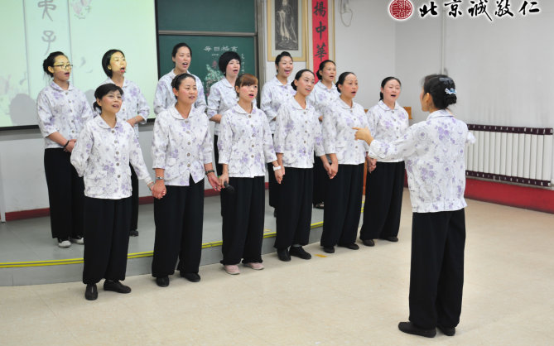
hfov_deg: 46.7
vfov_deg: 30.2
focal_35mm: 43
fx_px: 642
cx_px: 272
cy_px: 163
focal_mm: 27
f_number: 2.8
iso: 200
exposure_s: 1/50
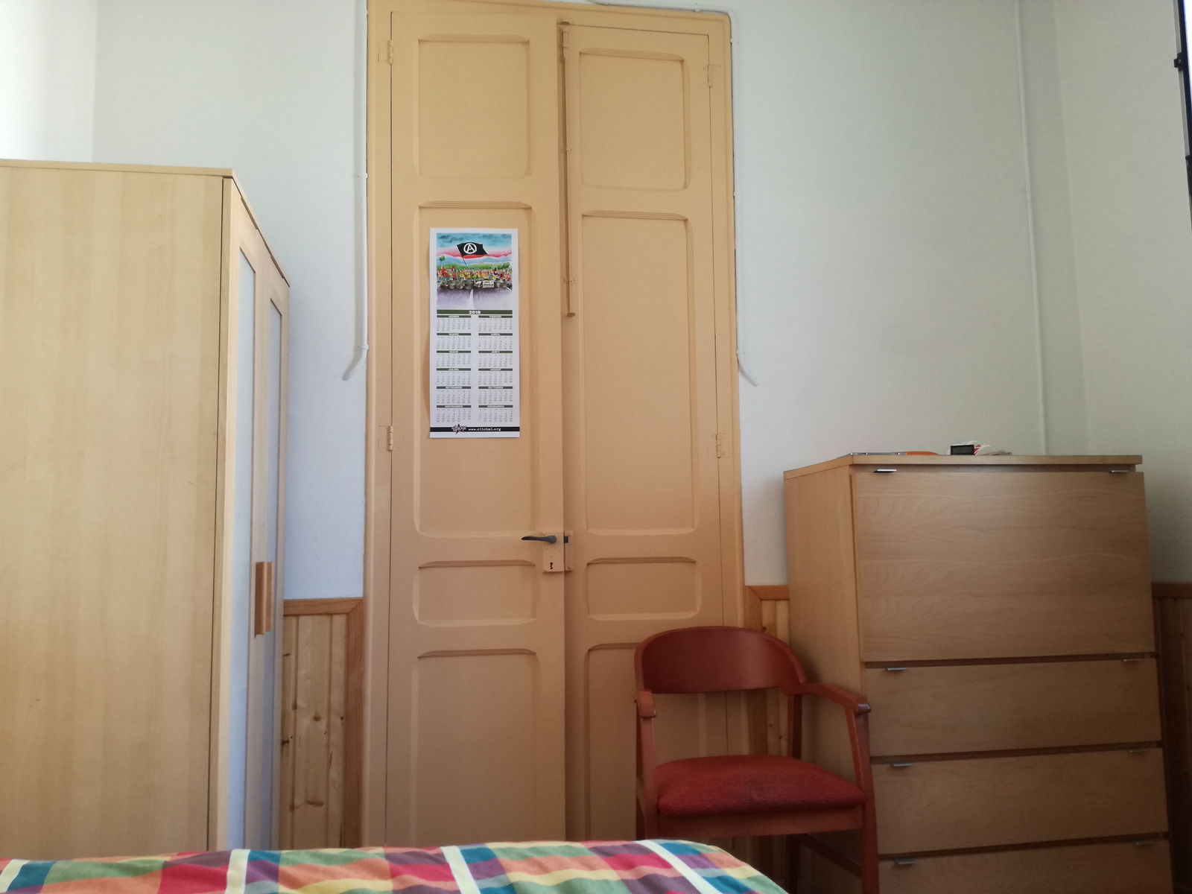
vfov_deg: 51.4
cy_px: 447
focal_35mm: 27
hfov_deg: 65.3
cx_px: 596
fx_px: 930
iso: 125
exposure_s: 1/33.3
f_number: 2
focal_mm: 3.79
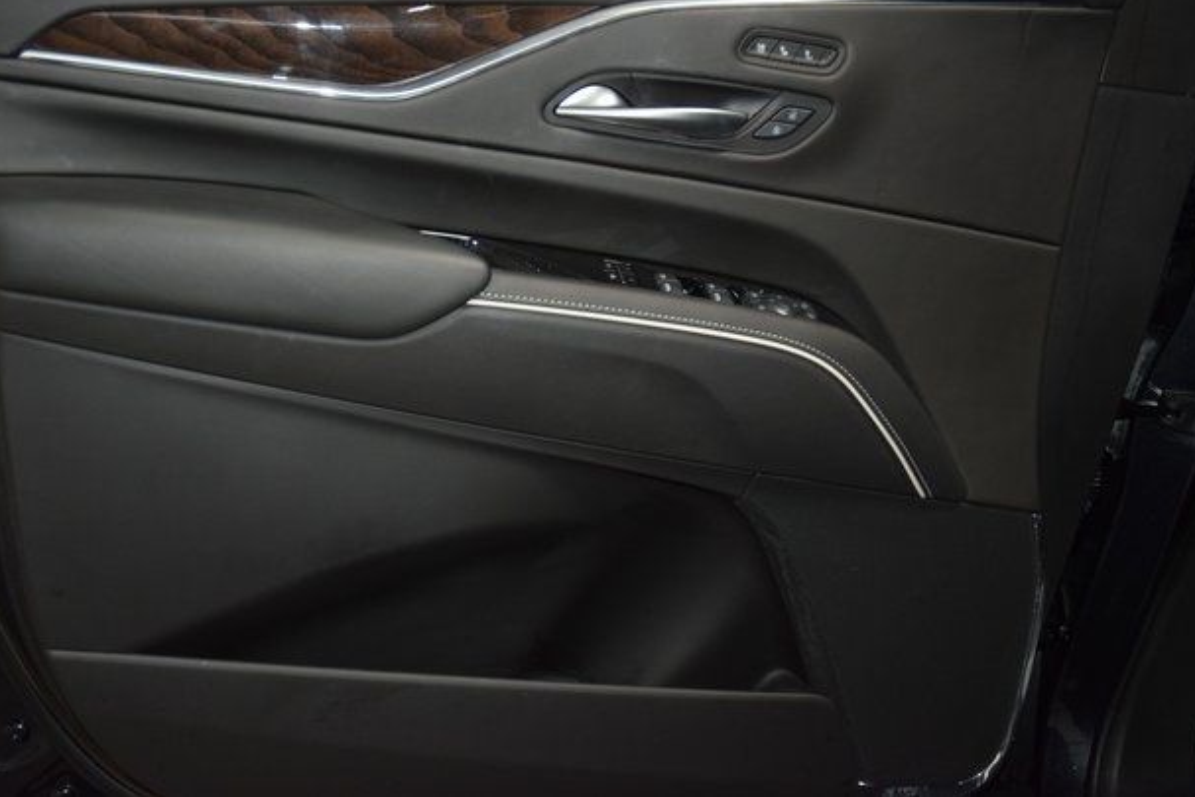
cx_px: 591
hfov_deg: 49.0
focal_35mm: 40
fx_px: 1312
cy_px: 379
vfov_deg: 33.8
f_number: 3.8
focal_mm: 25
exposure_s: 1/125
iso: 1400
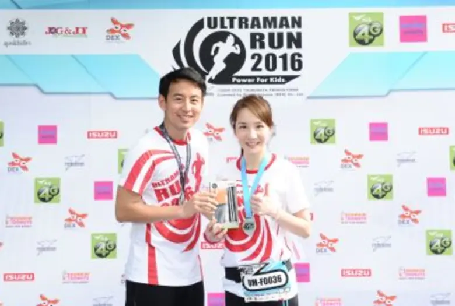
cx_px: 228
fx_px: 786
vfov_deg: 22.1
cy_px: 153
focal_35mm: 62
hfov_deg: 32.3
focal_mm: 62
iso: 400
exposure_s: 1/200
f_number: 9
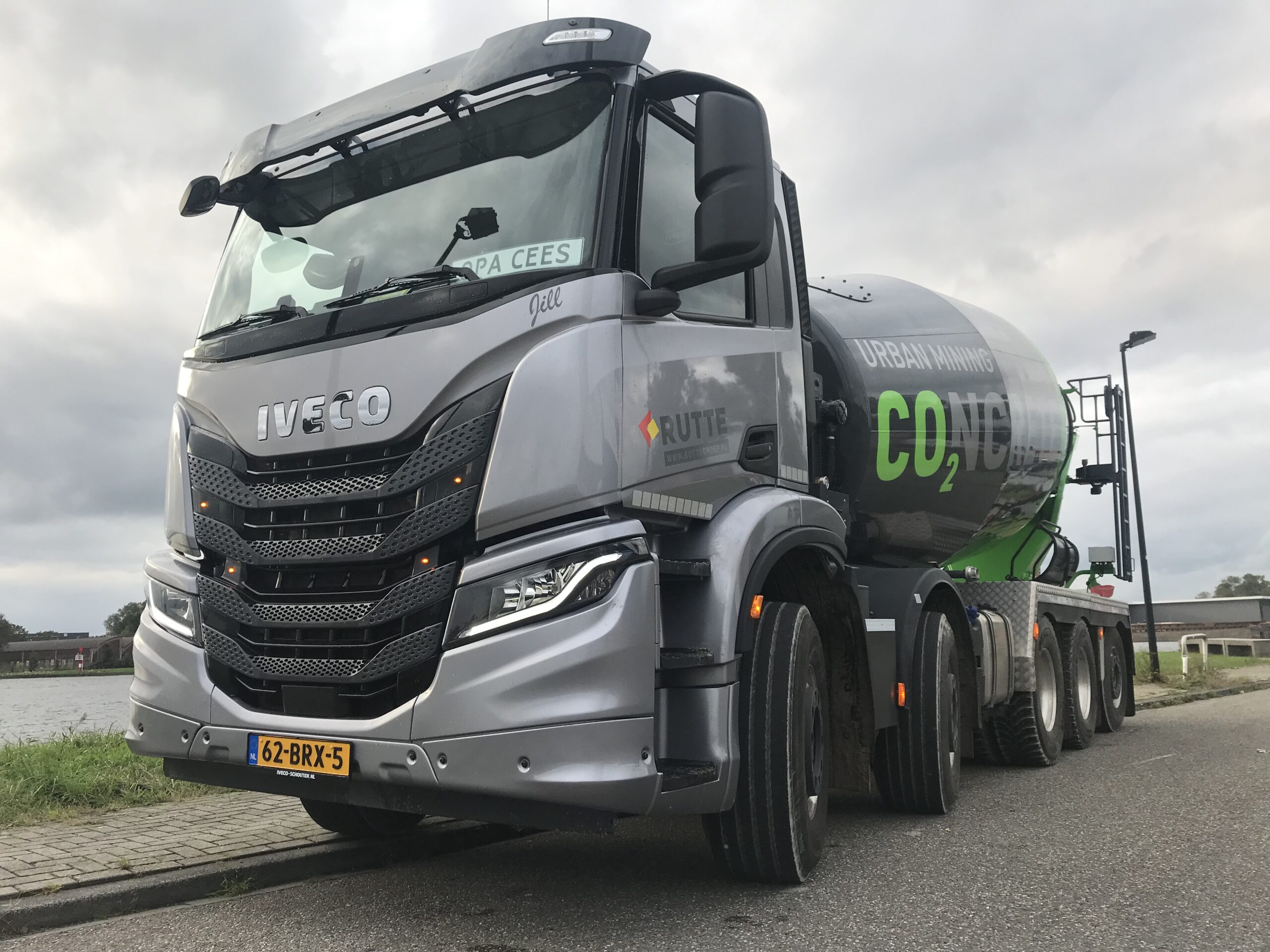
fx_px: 1027
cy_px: 476
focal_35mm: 28
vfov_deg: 49.7
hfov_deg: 63.4
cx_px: 635
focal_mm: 3.99
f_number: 1.8
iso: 20
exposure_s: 1/580
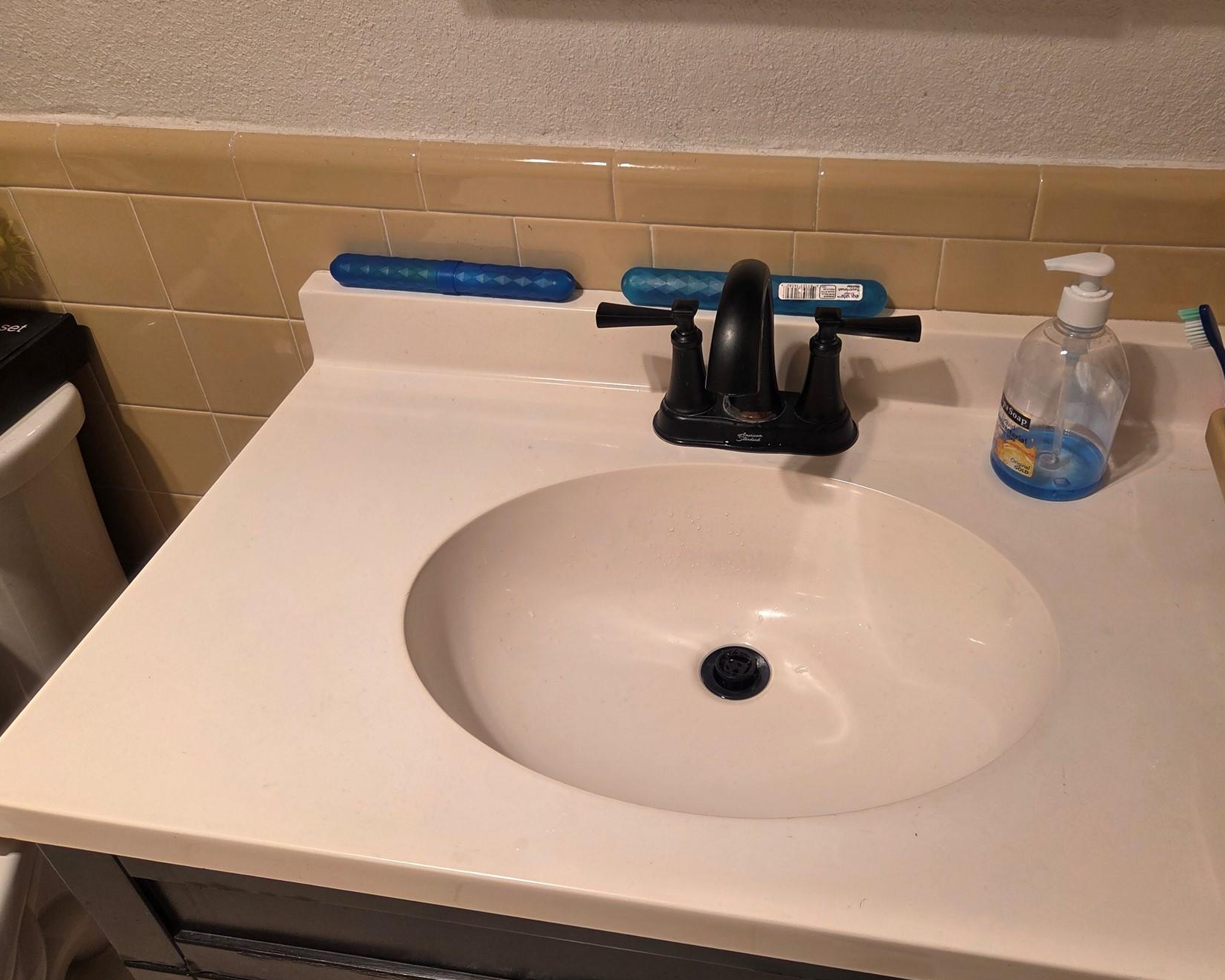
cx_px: 703
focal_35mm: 28
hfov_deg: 61.9
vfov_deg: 51.5
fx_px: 1015
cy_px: 459
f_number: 1.8
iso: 64
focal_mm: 5.4
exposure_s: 1/120
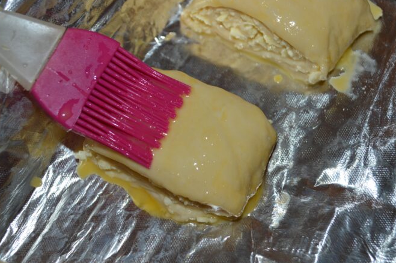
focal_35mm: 51
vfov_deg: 26.4
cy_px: 132
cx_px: 192
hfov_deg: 38.9
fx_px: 560
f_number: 4.8
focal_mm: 32
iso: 400
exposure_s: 1/60
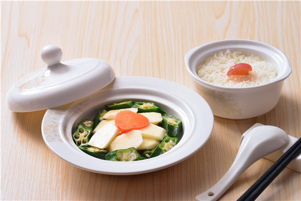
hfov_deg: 19.5
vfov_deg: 13.0
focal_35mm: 105
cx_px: 150
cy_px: 100
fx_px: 878
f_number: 10
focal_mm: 105
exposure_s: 1/125
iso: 160
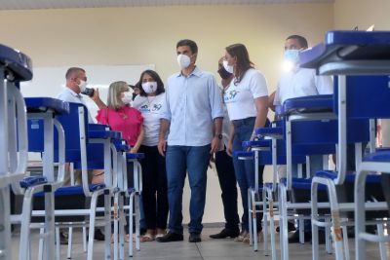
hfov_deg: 33.4
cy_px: 130
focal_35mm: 60
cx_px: 195
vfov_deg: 22.6
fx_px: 650
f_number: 5.3
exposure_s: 1/180
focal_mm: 40.2
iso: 3200
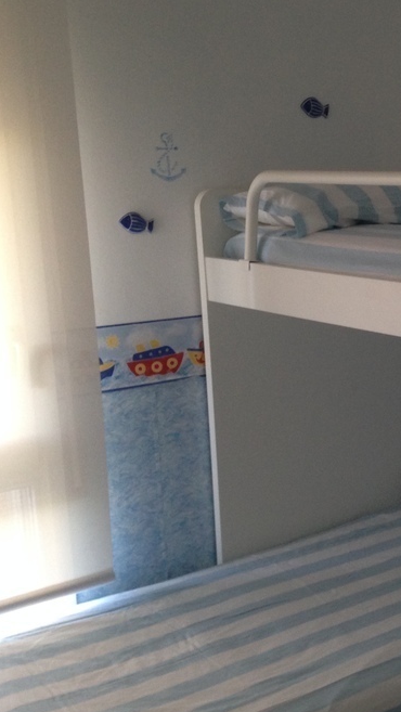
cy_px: 379
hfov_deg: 20.0
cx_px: 496
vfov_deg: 37.2
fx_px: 1058
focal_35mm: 56
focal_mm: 4.12
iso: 125
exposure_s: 1/20
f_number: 2.4
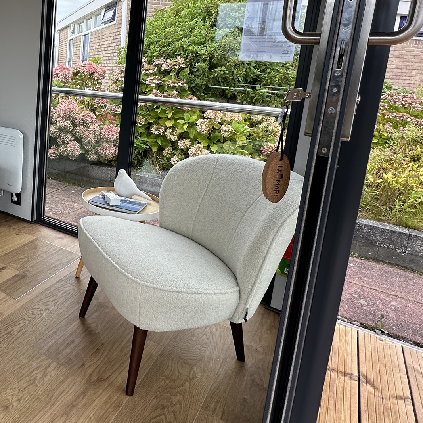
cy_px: 131
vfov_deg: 54.2
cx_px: 38
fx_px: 401
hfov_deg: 49.3
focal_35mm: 29
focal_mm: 2.22
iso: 40
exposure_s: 1/274
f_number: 2.2
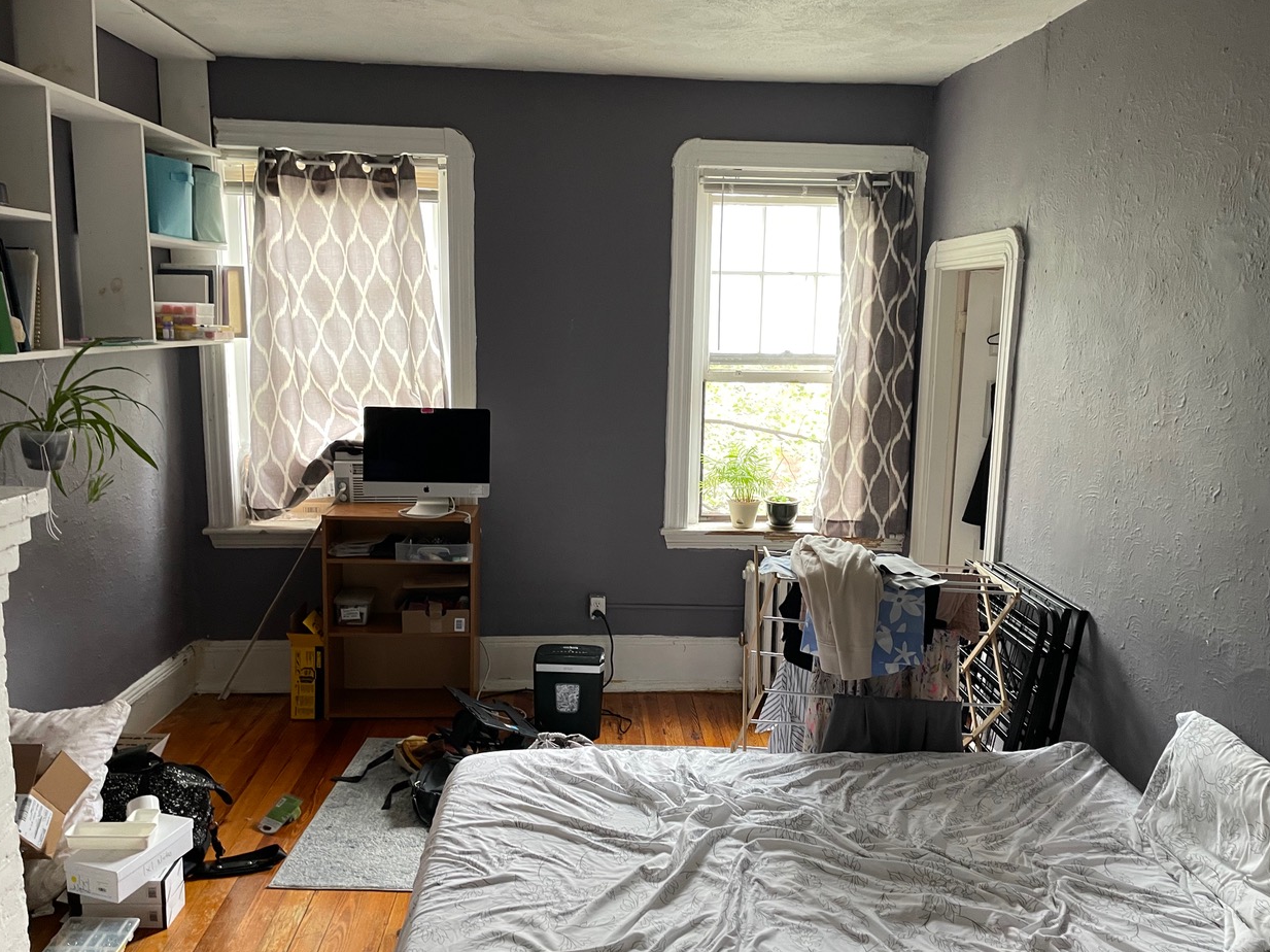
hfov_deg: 65.3
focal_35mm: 27
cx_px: 649
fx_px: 990
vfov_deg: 51.3
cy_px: 476
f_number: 1.6
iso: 160
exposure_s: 1/60
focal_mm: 4.2
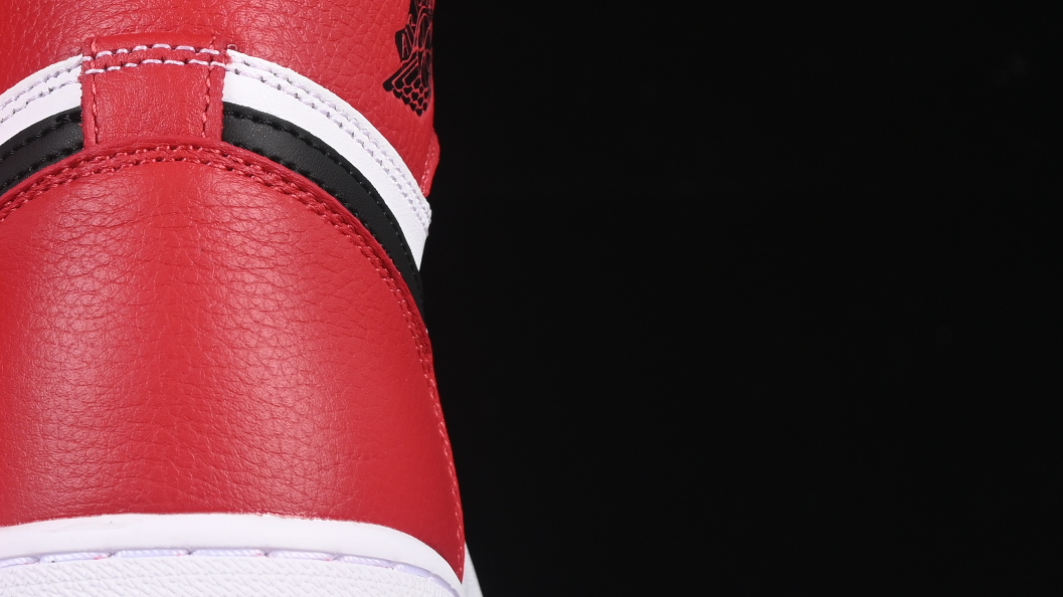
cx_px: -88
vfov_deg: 5.9
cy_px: 149
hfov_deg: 10.3
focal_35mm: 207
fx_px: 5833
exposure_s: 1/60
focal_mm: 50
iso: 160
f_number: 7.1
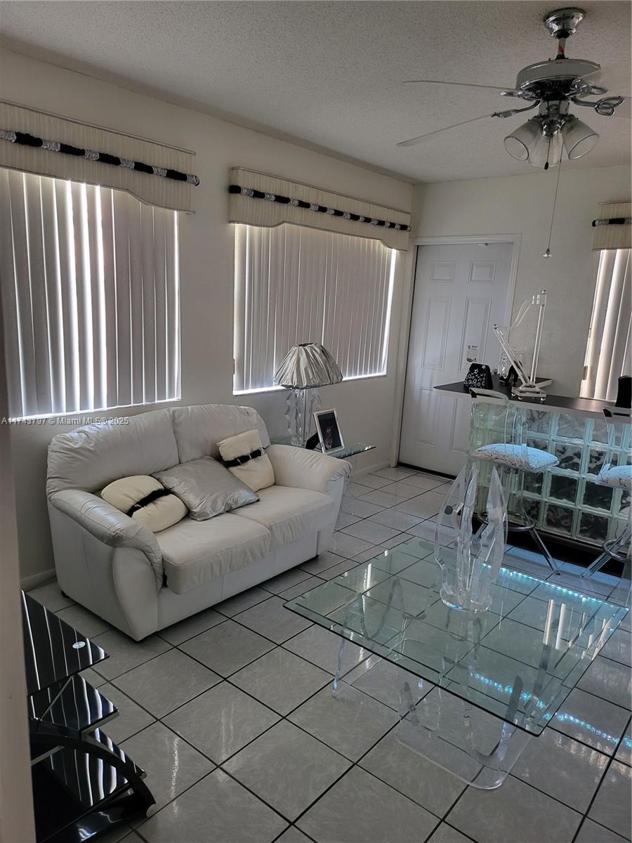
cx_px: 316
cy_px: 422
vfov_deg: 71.6
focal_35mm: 24
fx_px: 584
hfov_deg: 56.8
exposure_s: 1/40
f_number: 1.8
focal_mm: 5
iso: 320
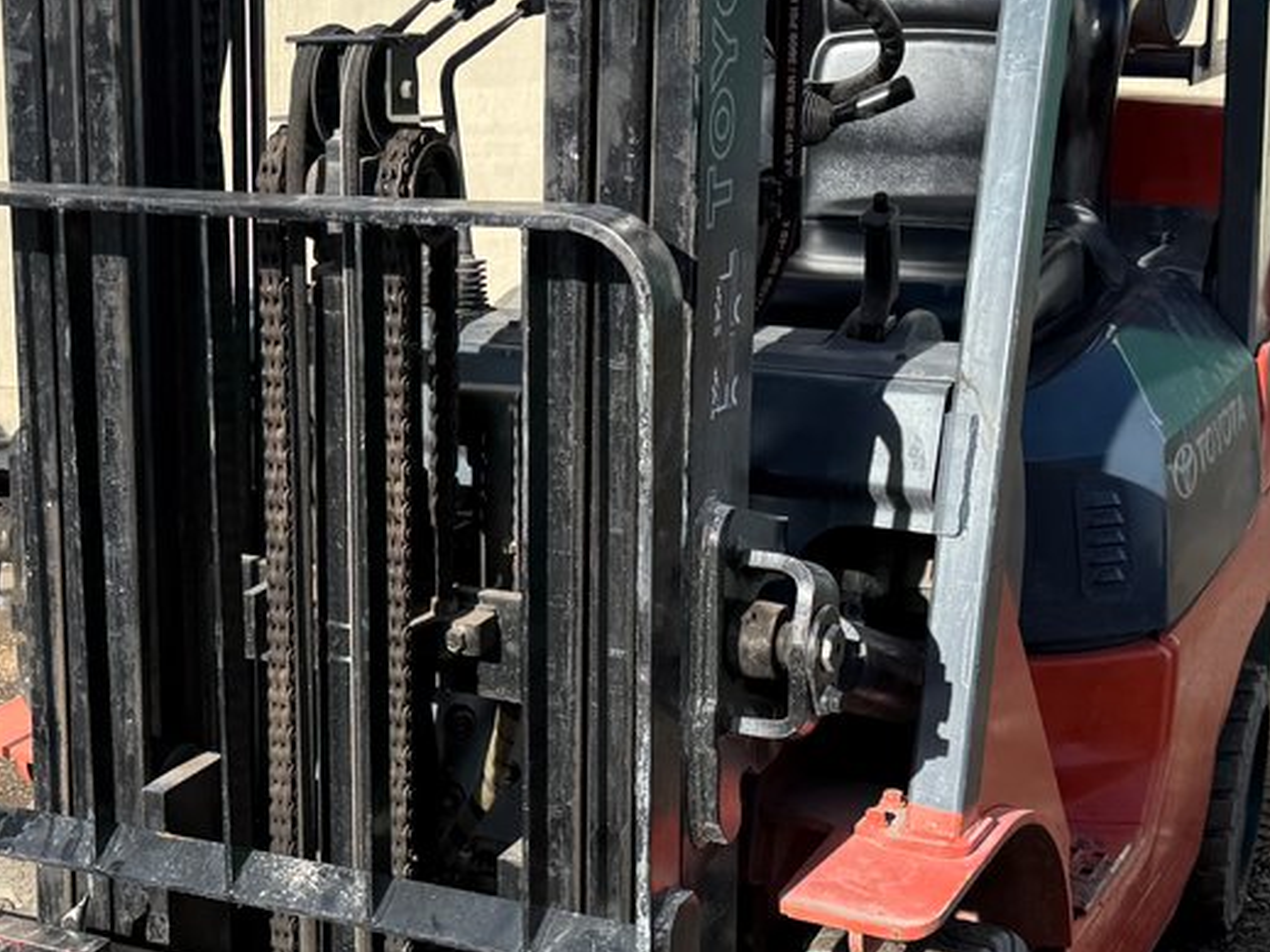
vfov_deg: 21.0
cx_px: 270
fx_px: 2568
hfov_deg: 27.3
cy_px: 508
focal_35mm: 70
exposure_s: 1/3584
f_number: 1.78
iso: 80
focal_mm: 6.76
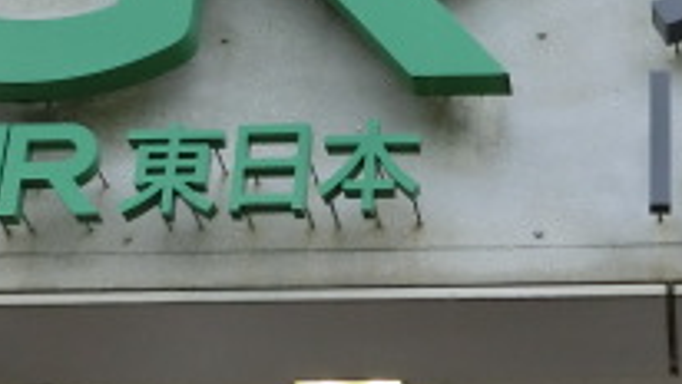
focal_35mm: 115
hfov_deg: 18.1
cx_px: 699
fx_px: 2080
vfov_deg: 10.5
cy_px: 33
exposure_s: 1/125
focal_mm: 6
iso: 160
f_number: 3.9
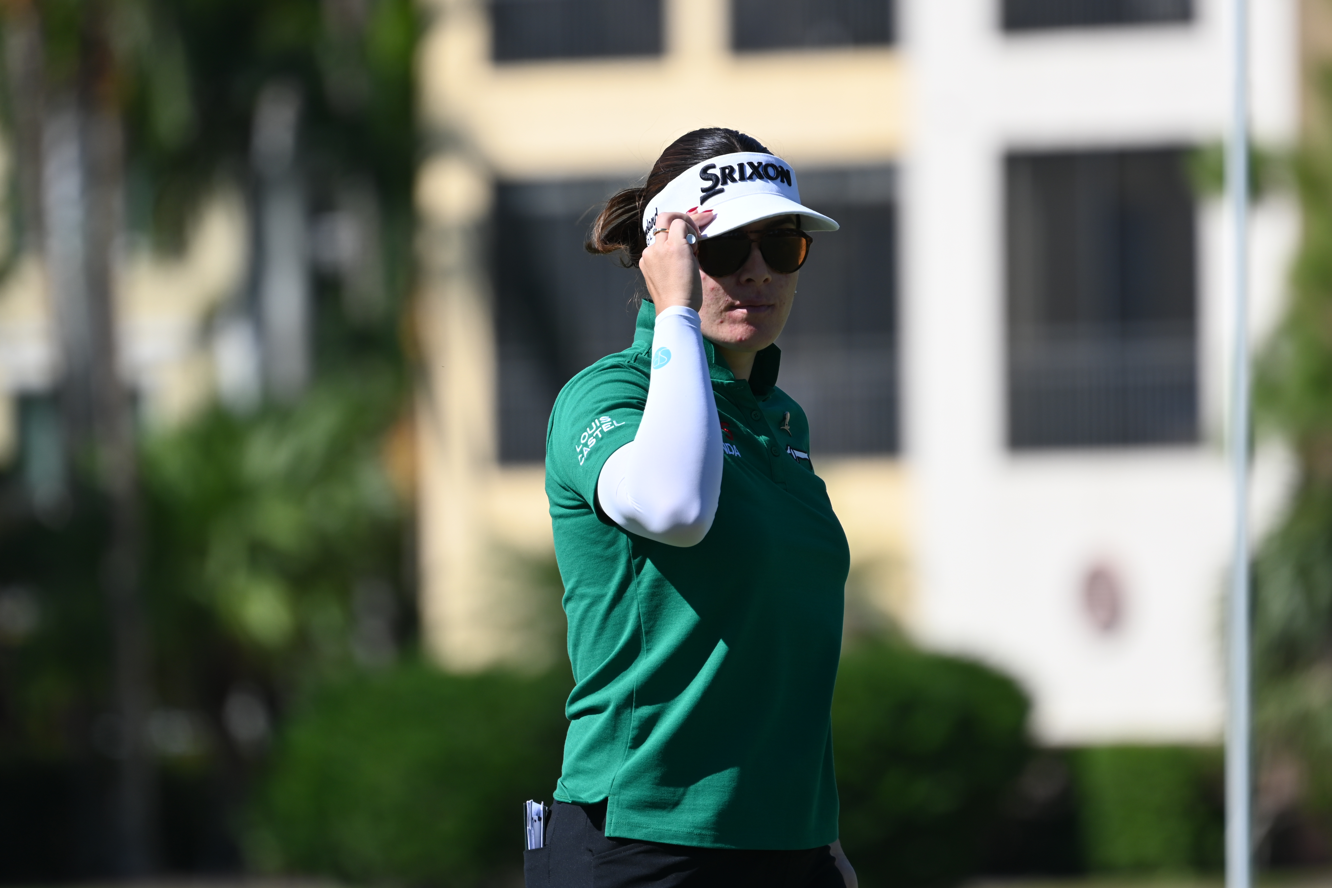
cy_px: 444
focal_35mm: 600
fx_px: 22198
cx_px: 666
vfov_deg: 2.3
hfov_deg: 3.4
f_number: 5.6
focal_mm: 400
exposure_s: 1/640
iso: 110
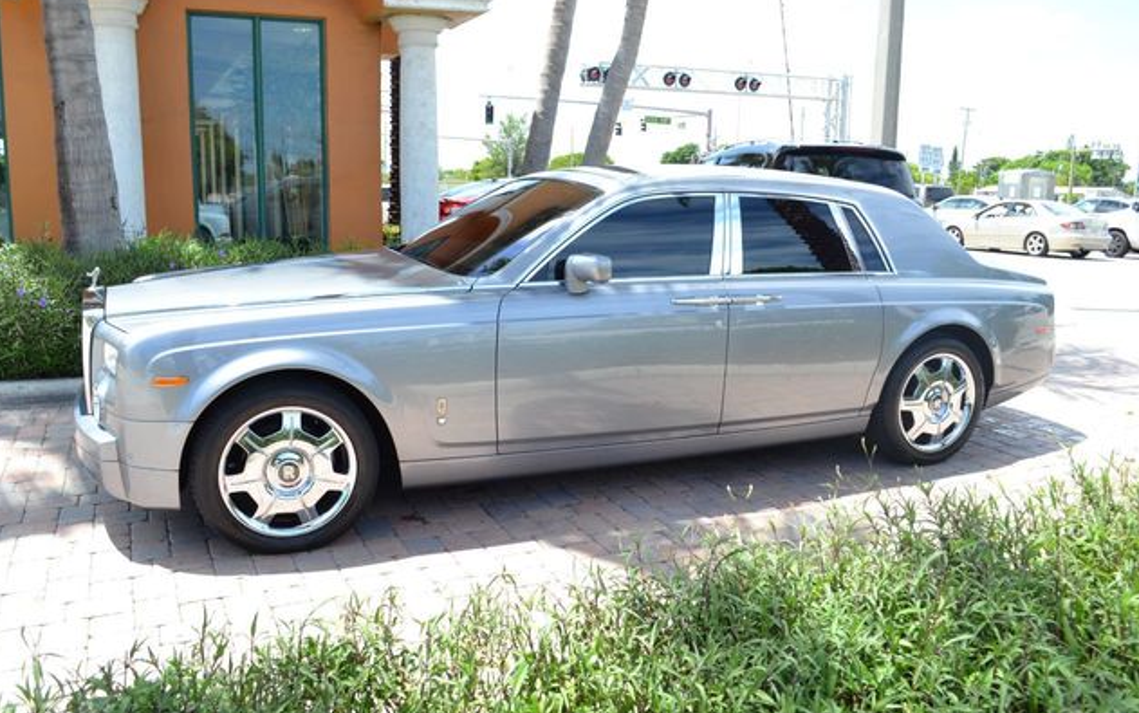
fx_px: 963
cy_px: 376
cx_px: 565
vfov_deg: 40.6
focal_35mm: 31
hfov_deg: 61.2
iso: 100
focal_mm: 20
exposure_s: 1/125
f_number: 6.3
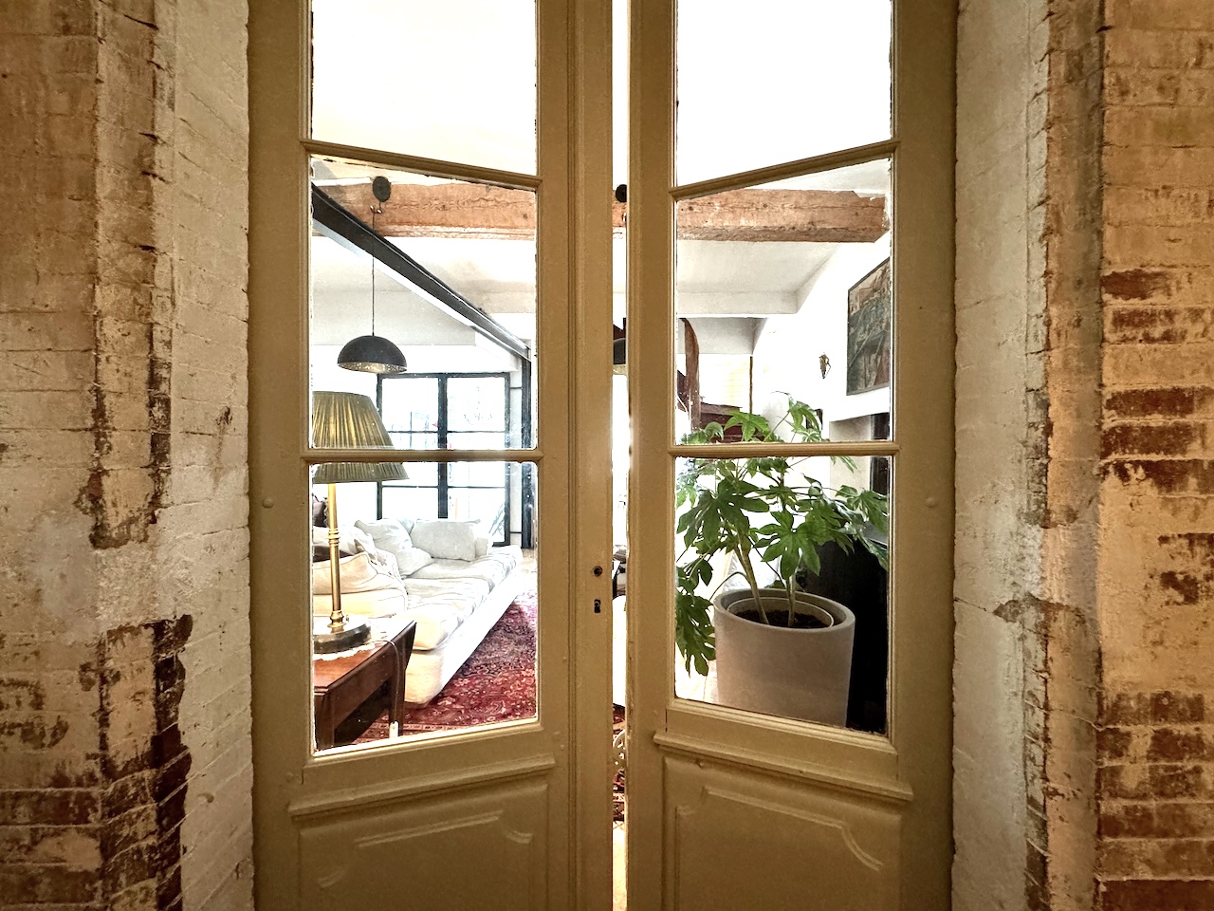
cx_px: 607
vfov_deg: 85.7
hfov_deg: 102.1
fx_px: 491
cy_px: 456
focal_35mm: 14
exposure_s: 1/50
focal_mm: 2.22
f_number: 2.2
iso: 400
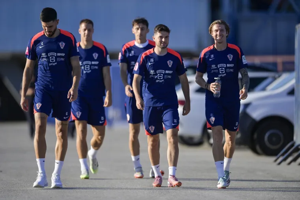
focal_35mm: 400
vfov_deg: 3.4
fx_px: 3334
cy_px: 100
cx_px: 150
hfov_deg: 5.2
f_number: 2.8
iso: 100
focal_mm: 400
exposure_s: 1/2000
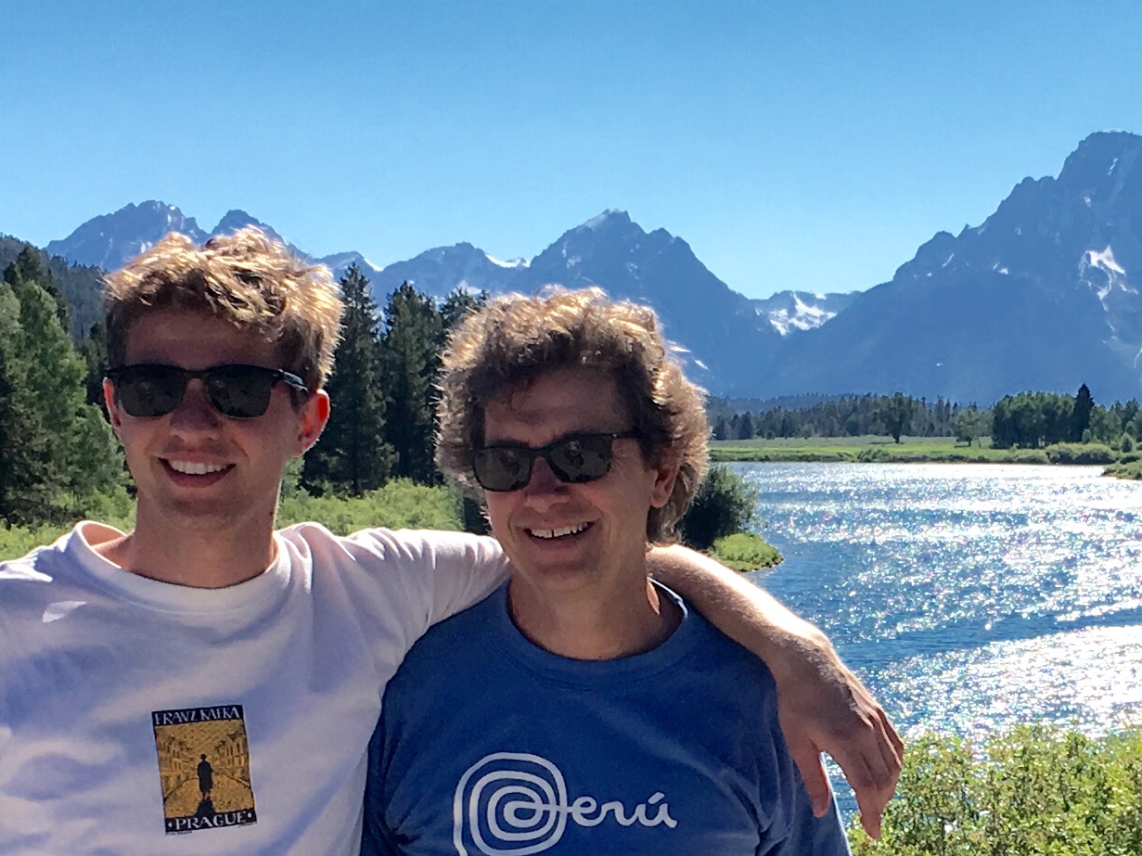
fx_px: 3134
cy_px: 714
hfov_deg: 20.4
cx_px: 952
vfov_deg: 15.4
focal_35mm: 95
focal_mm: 4.15
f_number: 2.2
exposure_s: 1/1709
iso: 25
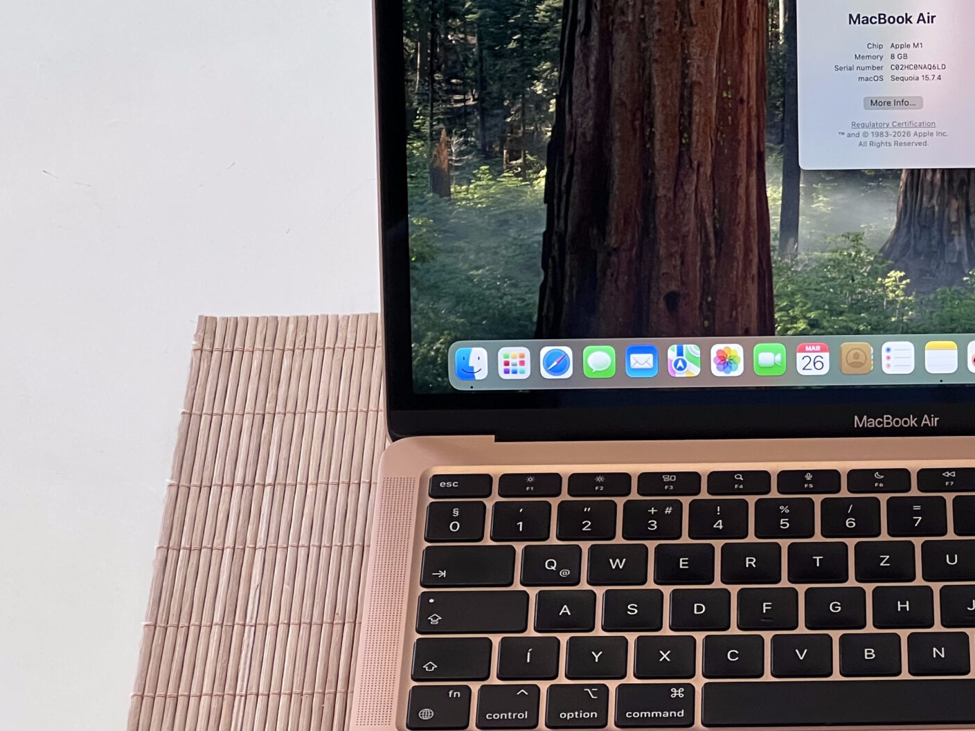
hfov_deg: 14.0
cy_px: 370
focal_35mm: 140
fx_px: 3943
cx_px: 882
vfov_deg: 10.6
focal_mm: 9
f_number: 2.8
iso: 200
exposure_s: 1/90
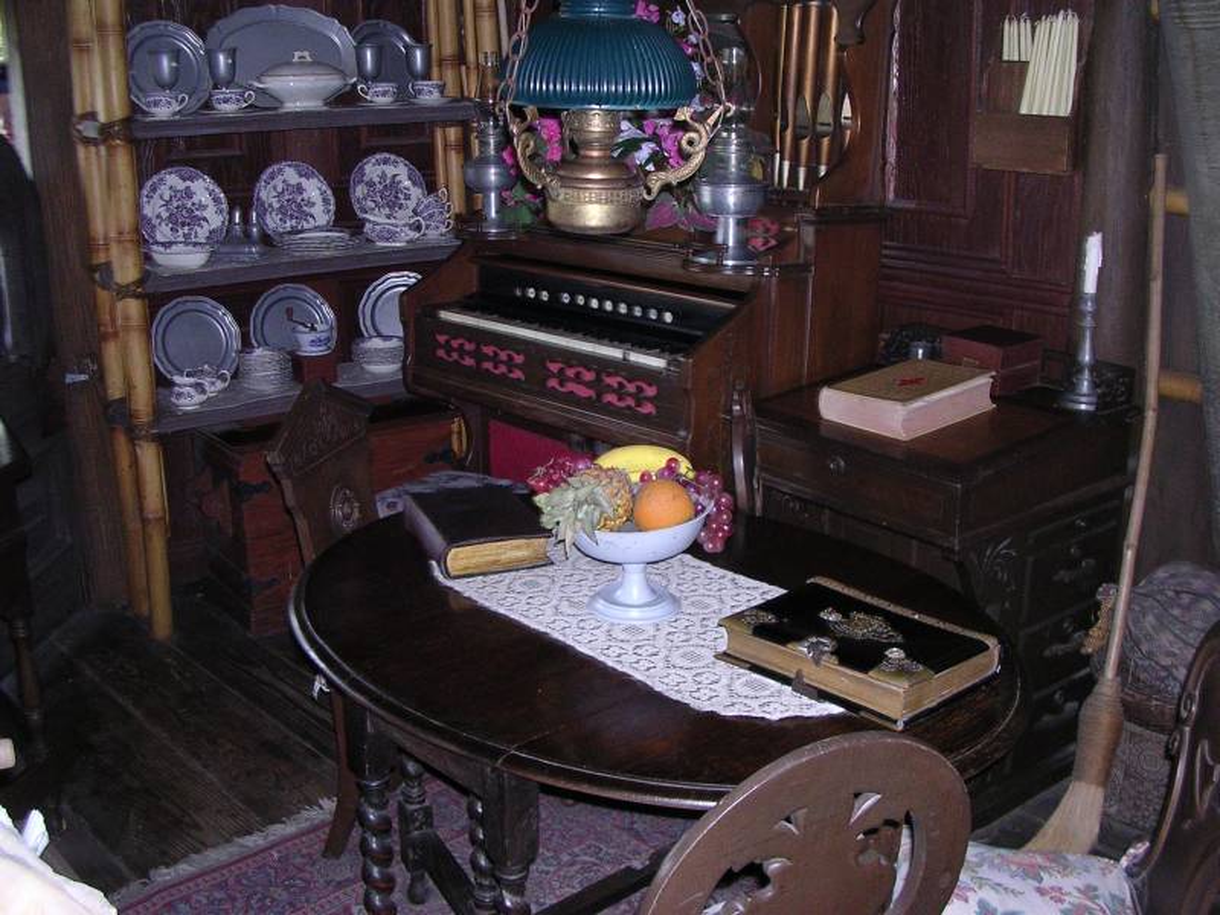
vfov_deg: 37.7
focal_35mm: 38
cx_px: 610
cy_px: 458
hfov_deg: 49.0
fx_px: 1339
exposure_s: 1/60.1
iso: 324
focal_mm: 5.8
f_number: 2.8
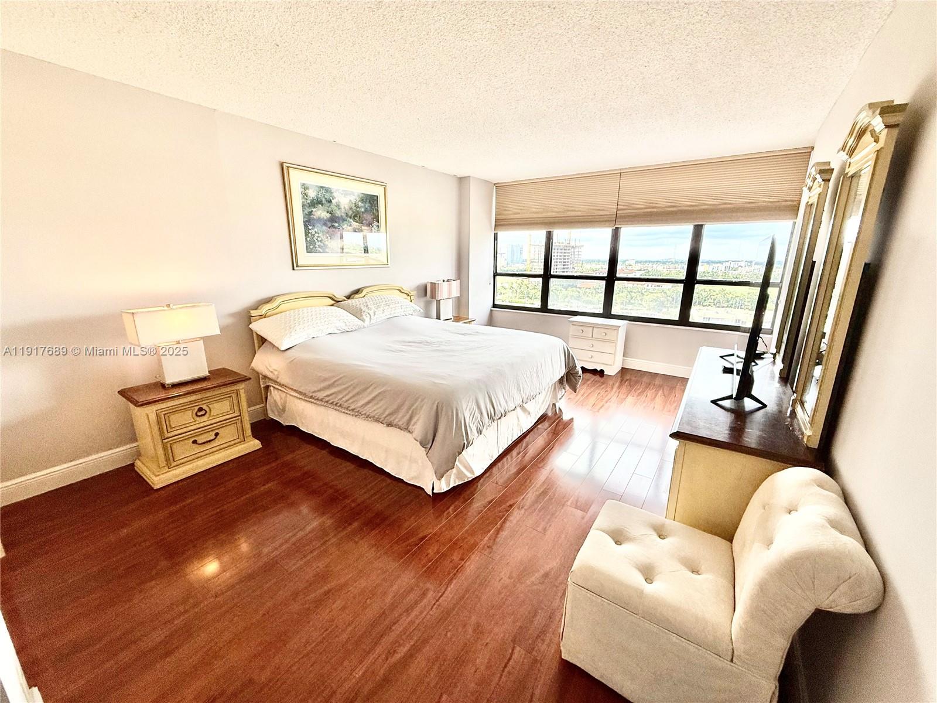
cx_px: 468
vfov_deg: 85.7
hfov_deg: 102.1
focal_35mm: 14
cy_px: 352
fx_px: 379
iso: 64
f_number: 2.2
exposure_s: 1/142
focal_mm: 2.22
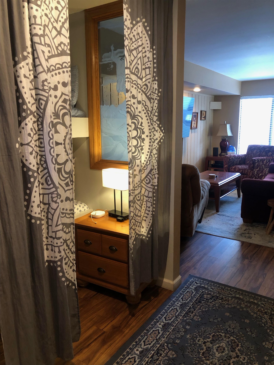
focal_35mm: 28
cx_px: 137
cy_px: 182
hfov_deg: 49.7
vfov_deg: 63.4
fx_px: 296
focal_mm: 3.99
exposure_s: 1/15
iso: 80
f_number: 1.8
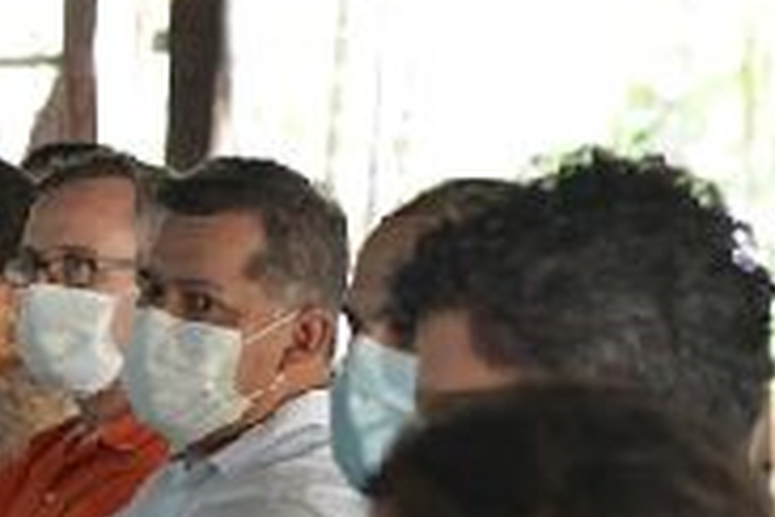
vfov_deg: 8.3
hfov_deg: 12.4
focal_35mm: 164
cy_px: 498
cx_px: 97
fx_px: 3530
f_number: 3.5
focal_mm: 50
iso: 800
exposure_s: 1/50
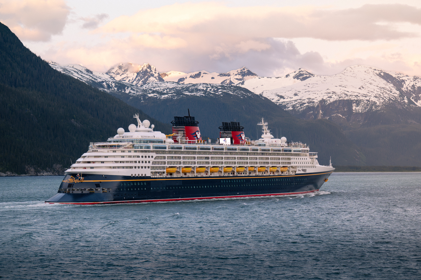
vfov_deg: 16.7
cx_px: 210
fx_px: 959
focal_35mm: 82
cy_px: 140
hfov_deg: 24.8
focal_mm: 82
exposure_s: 1/1600
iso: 1250
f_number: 4.5
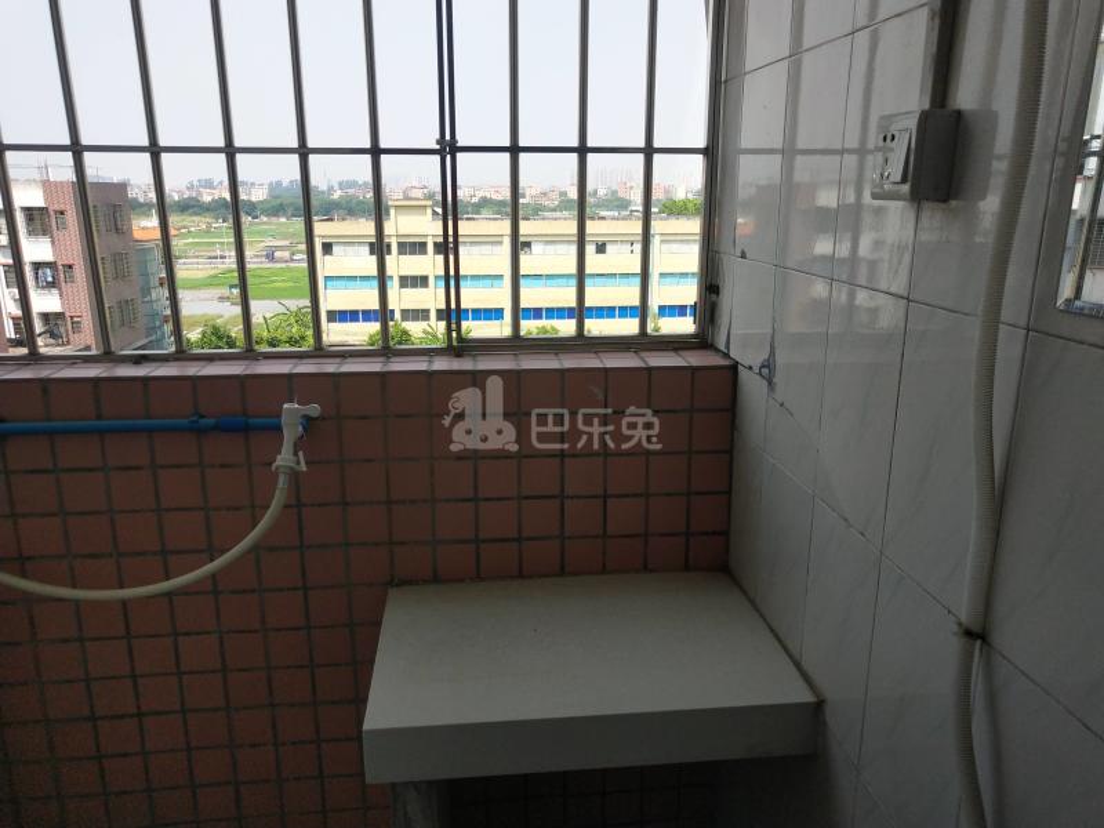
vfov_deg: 46.8
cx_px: 552
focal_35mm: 30
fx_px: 957
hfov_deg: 60.0
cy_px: 414
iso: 63
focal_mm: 3.95
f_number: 1.8
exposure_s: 1/1371
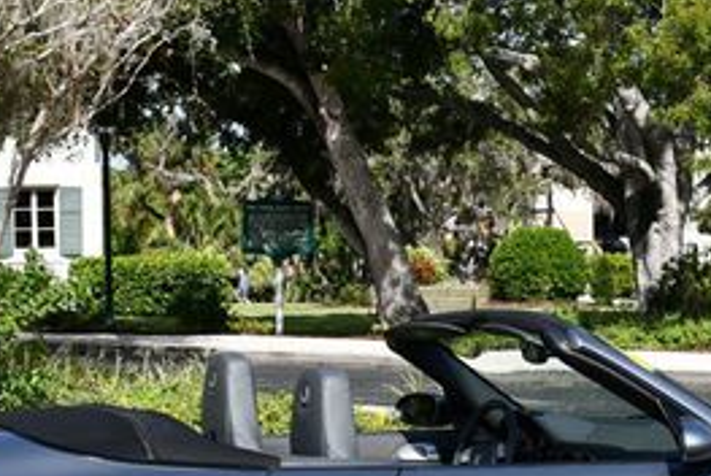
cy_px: 352
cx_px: 392
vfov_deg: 11.7
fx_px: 2313
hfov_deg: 17.5
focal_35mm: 117
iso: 100
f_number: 9
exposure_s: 1/320
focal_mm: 24
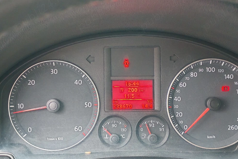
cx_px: 119
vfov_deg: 23.8
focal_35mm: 57
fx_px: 377
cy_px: 76
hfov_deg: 35.0
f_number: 1.95
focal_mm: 5.52
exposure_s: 1/50
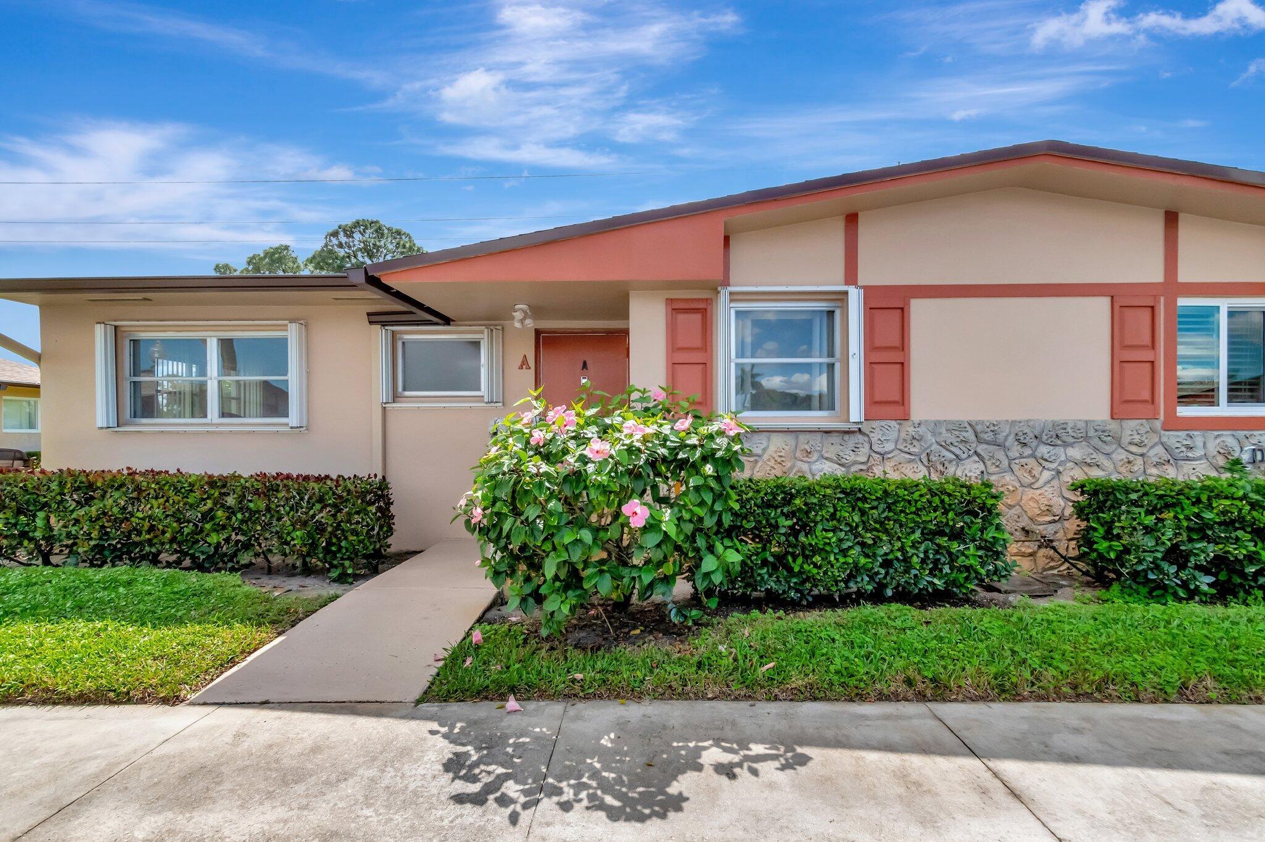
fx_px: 527
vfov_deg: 77.3
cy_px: 421
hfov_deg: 100.4
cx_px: 632
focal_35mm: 15
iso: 640
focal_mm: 10
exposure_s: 1/2000
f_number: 8
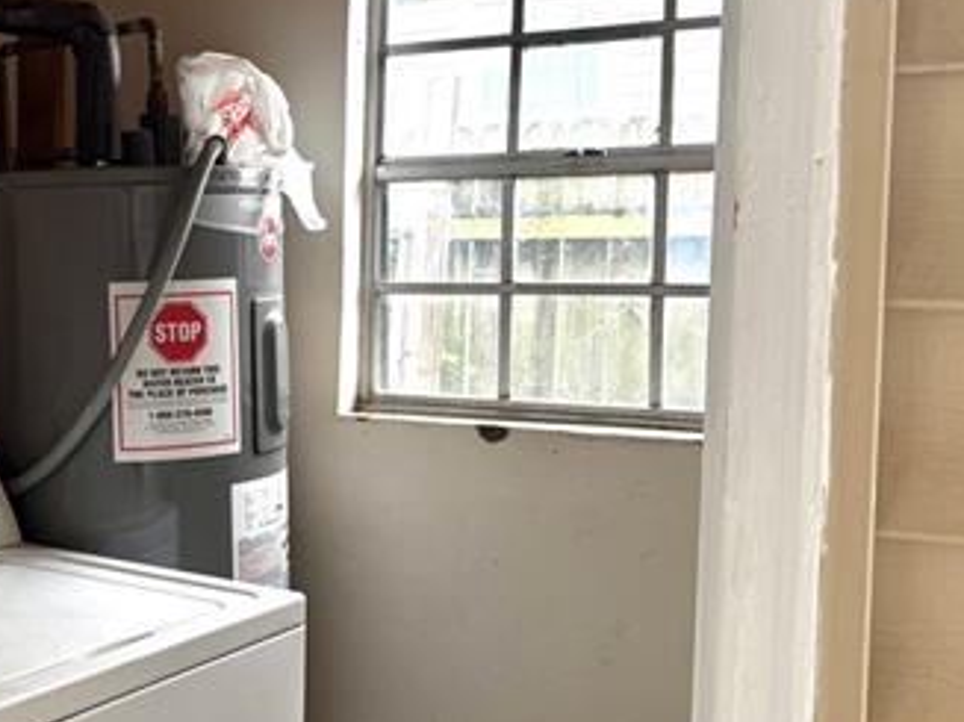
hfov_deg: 38.9
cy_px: 336
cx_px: 192
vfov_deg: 30.9
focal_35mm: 47
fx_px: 1308
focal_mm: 6.76
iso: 100
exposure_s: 1/121
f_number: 1.78
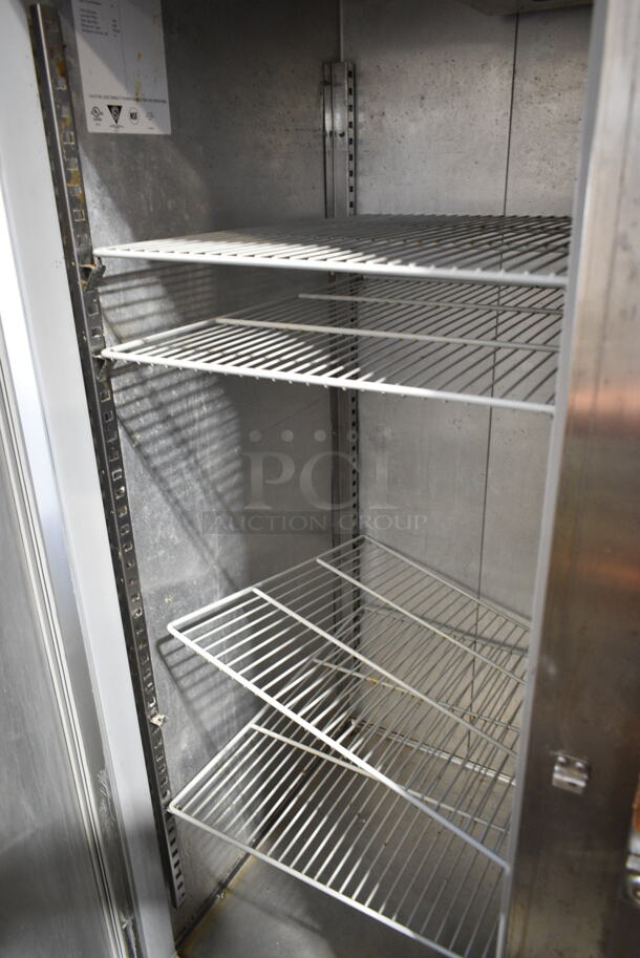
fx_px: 719
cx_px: 320
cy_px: 479
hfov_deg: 48.0
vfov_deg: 67.3
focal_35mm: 27
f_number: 3.5
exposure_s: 1/30
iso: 1100
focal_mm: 18
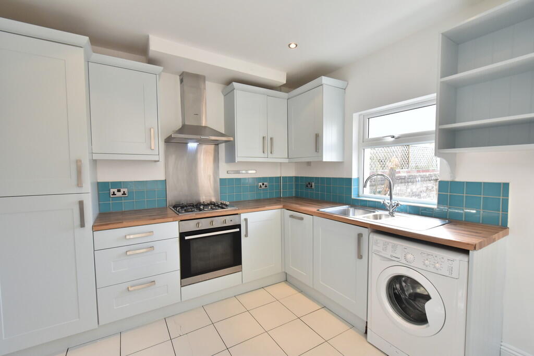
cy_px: 178
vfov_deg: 77.3
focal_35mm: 15
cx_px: 267
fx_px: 223
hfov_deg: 100.4
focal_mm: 10
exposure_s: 1/125
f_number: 5.6
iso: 500
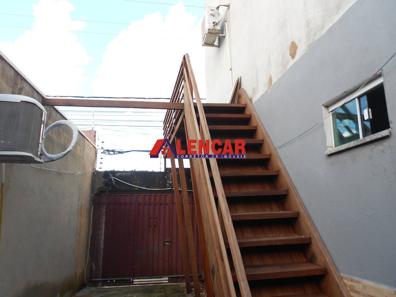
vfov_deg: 53.1
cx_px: 198
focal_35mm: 26
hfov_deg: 67.3
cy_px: 148
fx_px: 297
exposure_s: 1/160
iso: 80
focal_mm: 4.6
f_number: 3.2
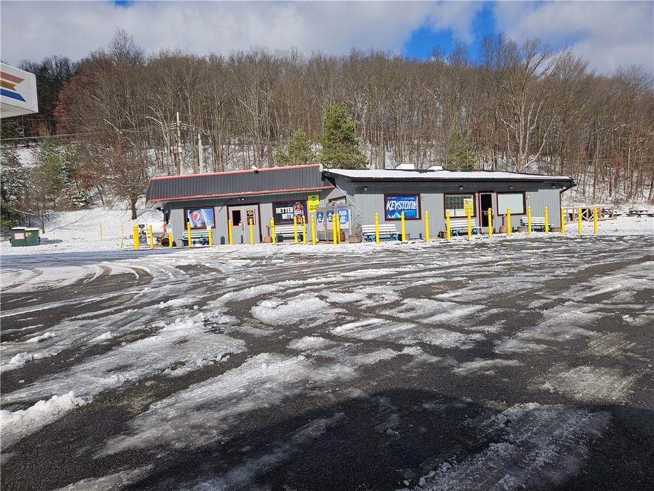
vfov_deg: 58.9
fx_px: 435
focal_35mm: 23
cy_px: 246
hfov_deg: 73.9
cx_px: 327
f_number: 1.8
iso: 25
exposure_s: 1/2945
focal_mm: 5.4
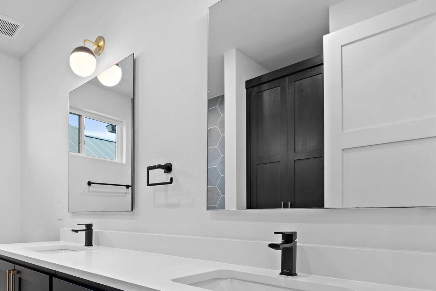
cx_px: 137
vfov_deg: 53.0
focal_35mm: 23
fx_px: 278
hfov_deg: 73.2
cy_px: 213
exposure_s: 1.6
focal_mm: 14
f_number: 8
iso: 100
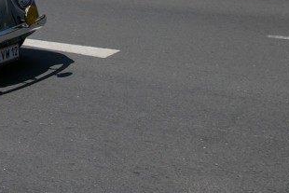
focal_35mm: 81
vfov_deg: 16.3
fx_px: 653
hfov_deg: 23.9
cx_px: 3
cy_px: -20
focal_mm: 21
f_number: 8
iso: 200
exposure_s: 1/500
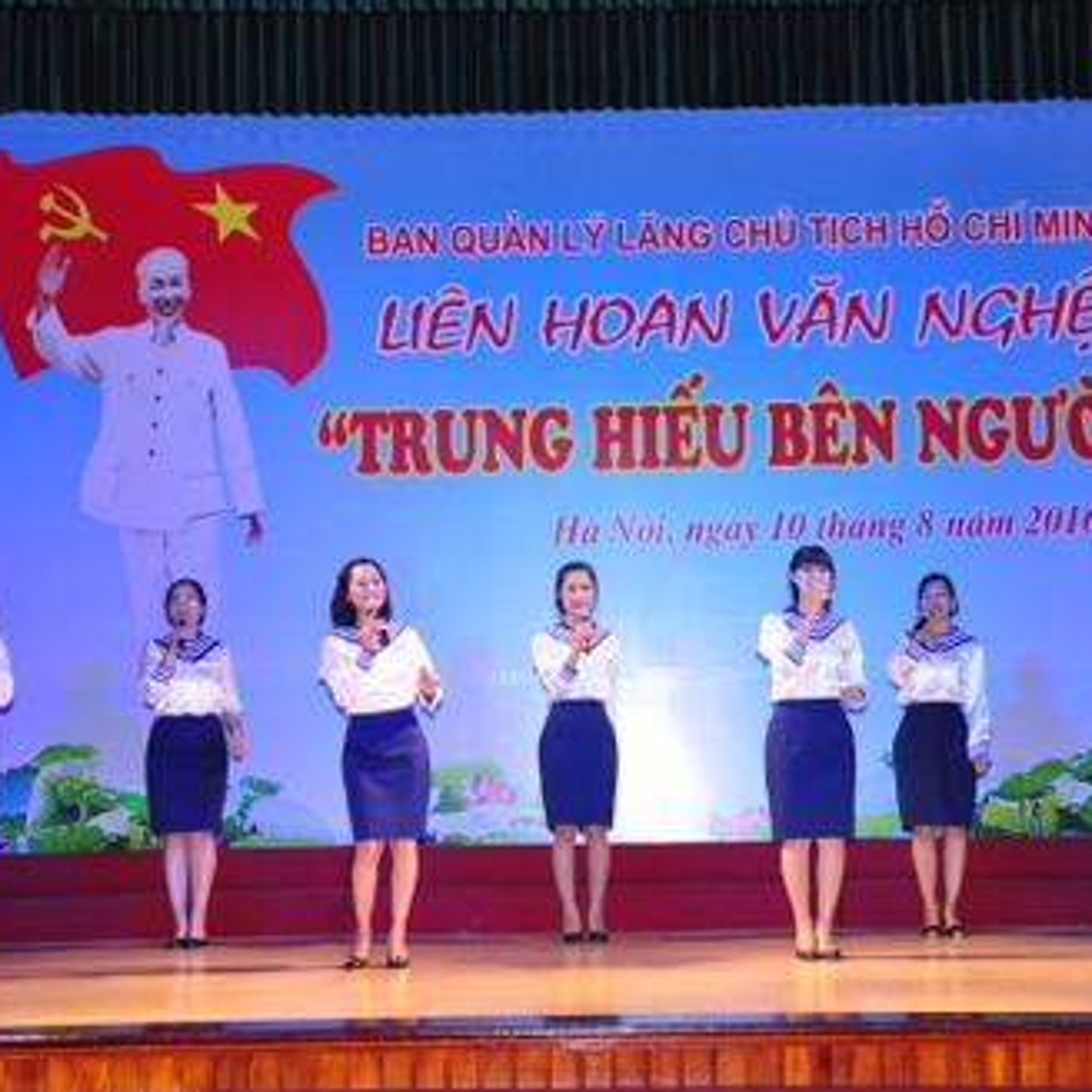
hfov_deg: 26.1
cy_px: 549
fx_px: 2356
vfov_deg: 26.1
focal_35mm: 66
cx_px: 579
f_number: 4.5
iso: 500
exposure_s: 1/160
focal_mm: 34
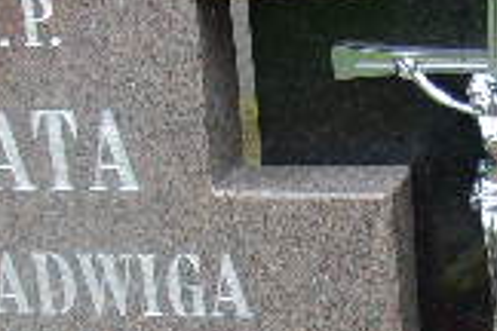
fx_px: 1532
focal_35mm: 111
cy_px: 328
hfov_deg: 17.9
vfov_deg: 12.2
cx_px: 506
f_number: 3
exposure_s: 1/180
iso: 80
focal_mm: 4.9
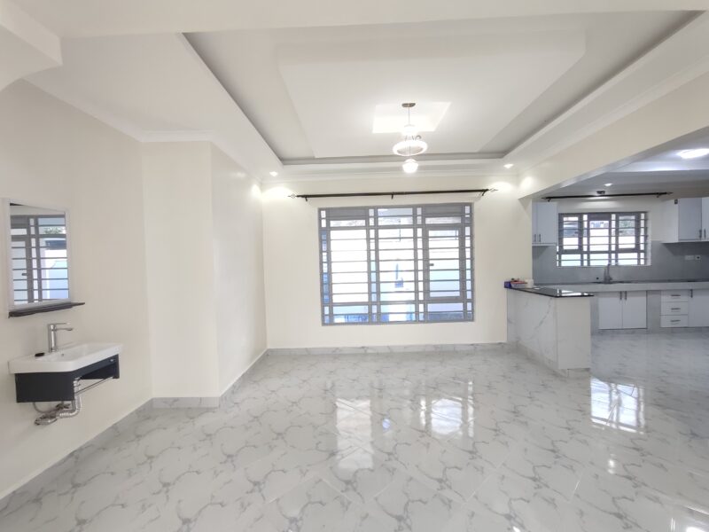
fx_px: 266
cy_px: 266
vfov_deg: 89.9
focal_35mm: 13
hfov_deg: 106.2
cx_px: 354
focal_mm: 1.66
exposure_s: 1/120
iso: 263
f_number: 2.2
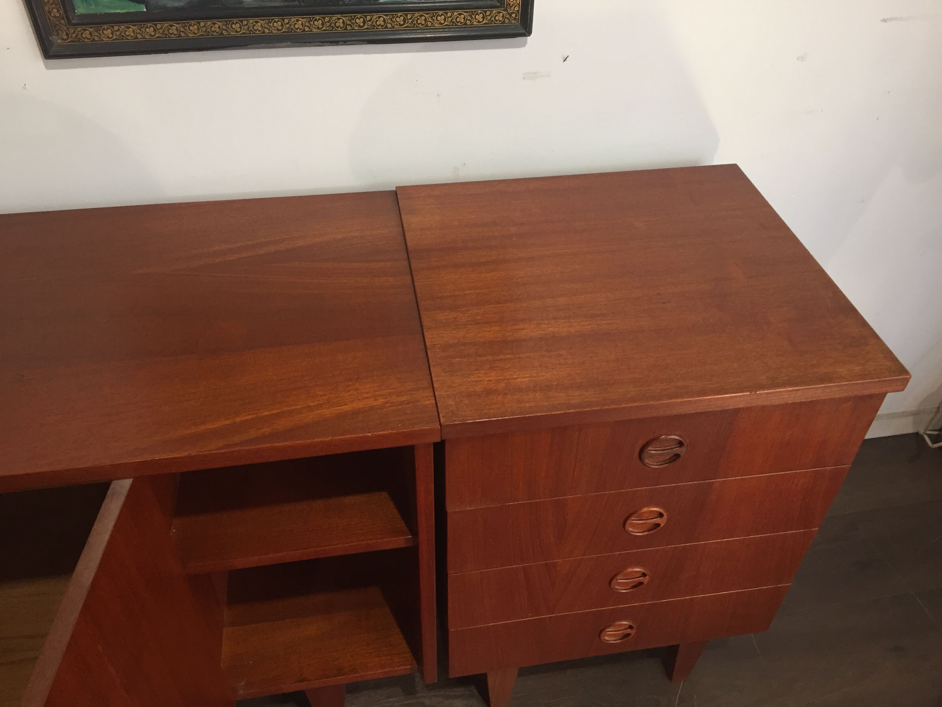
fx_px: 789
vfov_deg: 48.2
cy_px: 354
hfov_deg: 61.7
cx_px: 471
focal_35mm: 29
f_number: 2.2
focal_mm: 4.15
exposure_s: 1/33
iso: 64
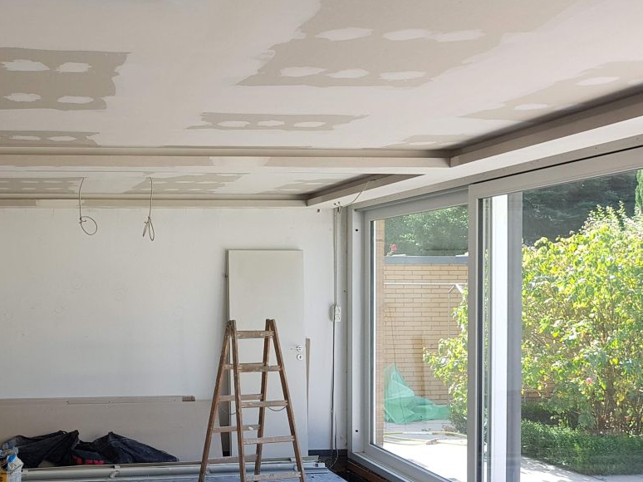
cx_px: 129
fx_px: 798
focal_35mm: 43
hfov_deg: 41.9
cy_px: 282
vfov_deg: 33.5
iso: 50
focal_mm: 4.2
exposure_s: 1/218
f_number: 1.7
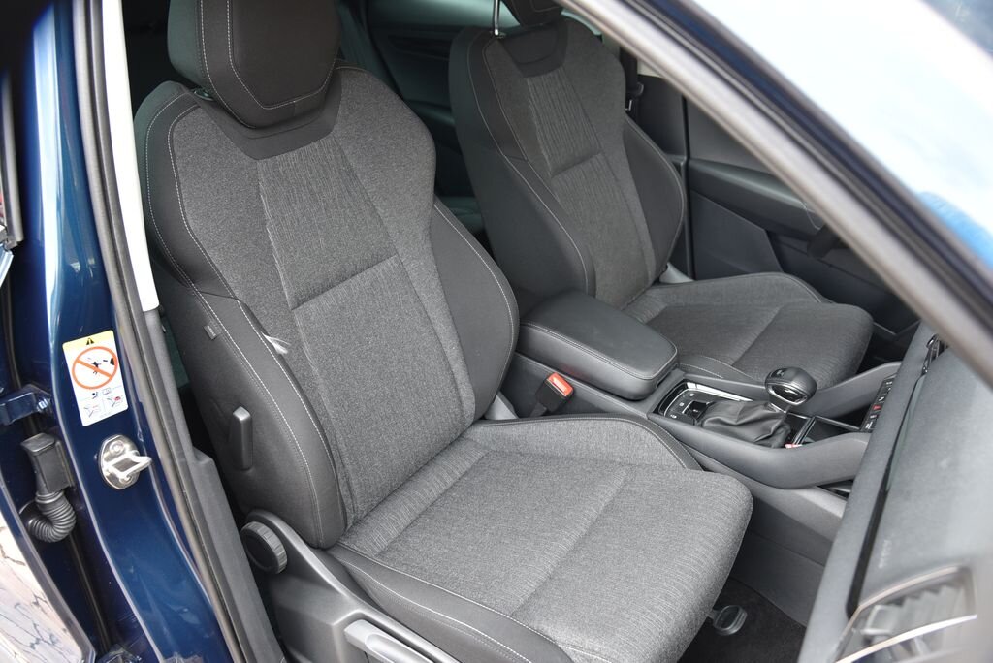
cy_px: 332
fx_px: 828
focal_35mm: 30
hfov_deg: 61.9
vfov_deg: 43.7
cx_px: 496
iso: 500
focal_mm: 30
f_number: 4.5
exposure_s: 1/80
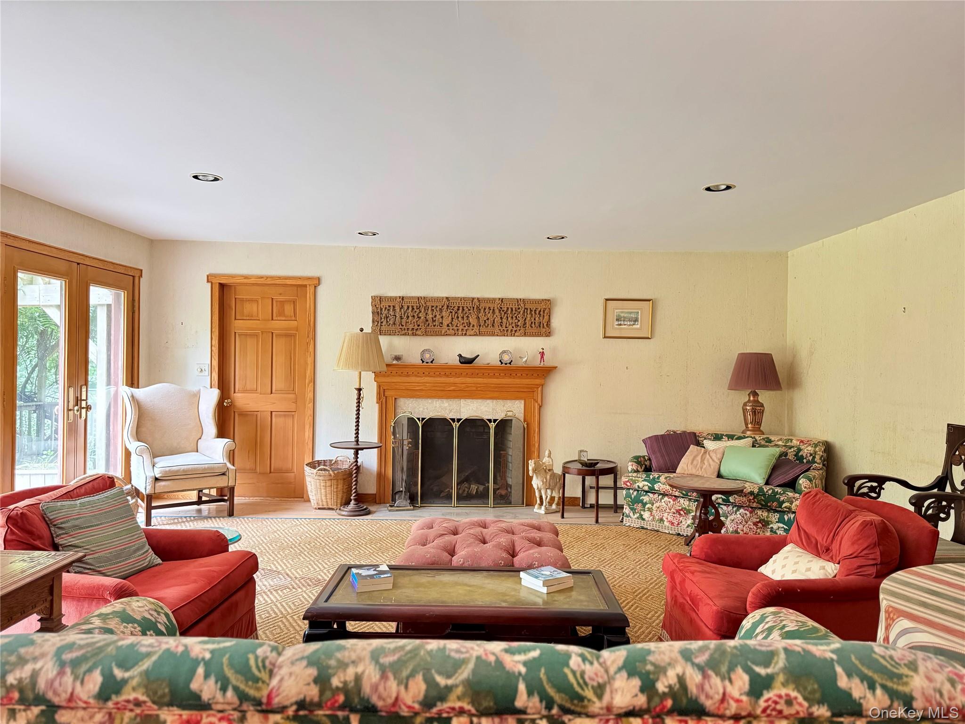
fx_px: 669
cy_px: 362
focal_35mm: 24
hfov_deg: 71.6
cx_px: 482
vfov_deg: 56.8
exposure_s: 1/40
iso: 1000
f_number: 1.78
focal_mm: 6.76
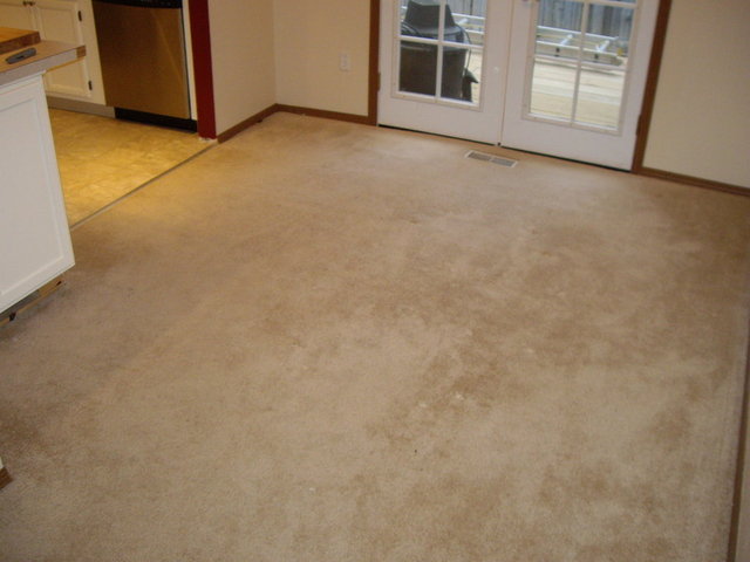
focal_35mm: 38
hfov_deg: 49.0
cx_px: 375
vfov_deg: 37.7
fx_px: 823
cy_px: 281
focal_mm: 6.2
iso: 200
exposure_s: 1/40
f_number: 2.7
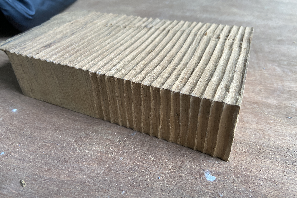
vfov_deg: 46.4
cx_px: 146
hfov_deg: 65.5
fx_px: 231
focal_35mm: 28
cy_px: 100
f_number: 1.8
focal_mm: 4.25
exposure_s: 1/121
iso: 125
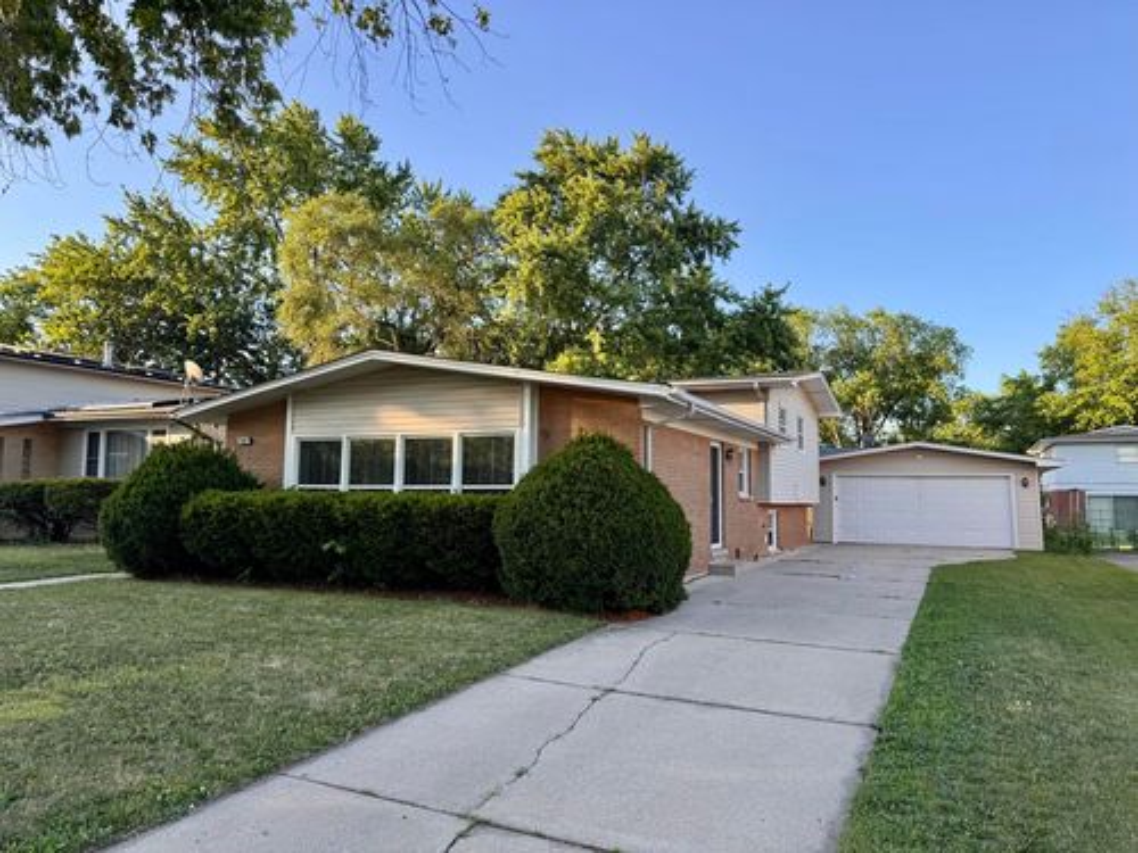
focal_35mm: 24
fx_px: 789
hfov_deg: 71.6
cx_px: 569
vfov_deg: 56.8
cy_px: 426
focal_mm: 6.76
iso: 80
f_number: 1.78
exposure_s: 1/792
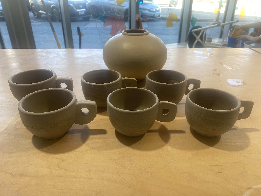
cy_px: 98
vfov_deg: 53.1
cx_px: 130
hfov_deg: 67.3
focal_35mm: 26
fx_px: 196
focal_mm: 4.25
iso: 40
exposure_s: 1/120
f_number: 1.8
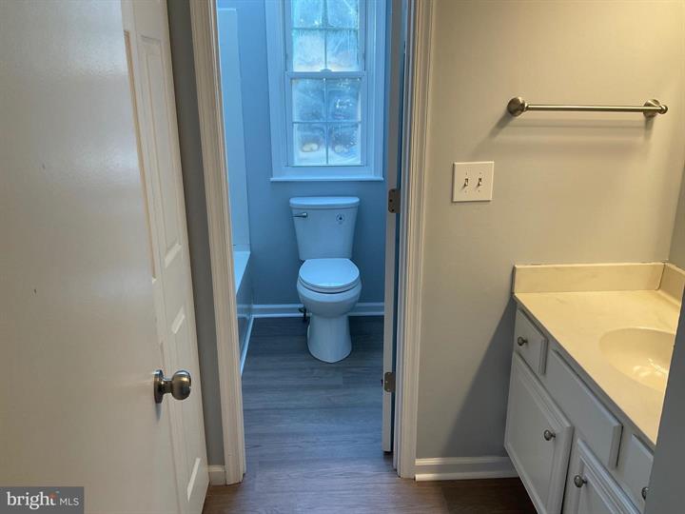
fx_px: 574
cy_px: 257
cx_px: 342
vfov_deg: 48.2
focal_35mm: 29
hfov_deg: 61.7
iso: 40
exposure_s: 1/60
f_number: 1.8
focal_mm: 3
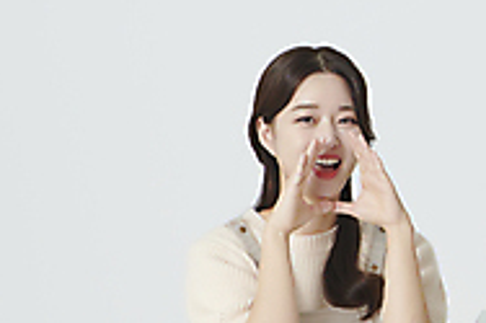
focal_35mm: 185
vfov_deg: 7.4
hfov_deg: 10.7
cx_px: 757
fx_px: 2495
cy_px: 65
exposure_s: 1/125
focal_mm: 58
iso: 80
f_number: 11
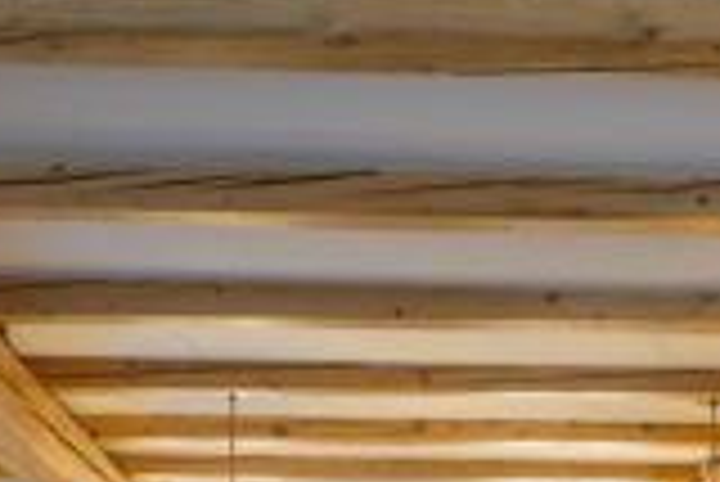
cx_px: 414
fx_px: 1201
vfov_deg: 19.6
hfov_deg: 33.3
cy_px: 730
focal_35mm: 60
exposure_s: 1/25
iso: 1000
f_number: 7.1
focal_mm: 16
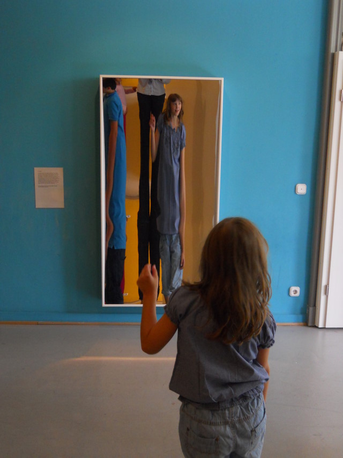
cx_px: 172
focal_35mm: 36
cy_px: 229
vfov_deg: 51.3
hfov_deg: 39.7
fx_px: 475
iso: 400
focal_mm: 6.4
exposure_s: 1/60
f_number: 3
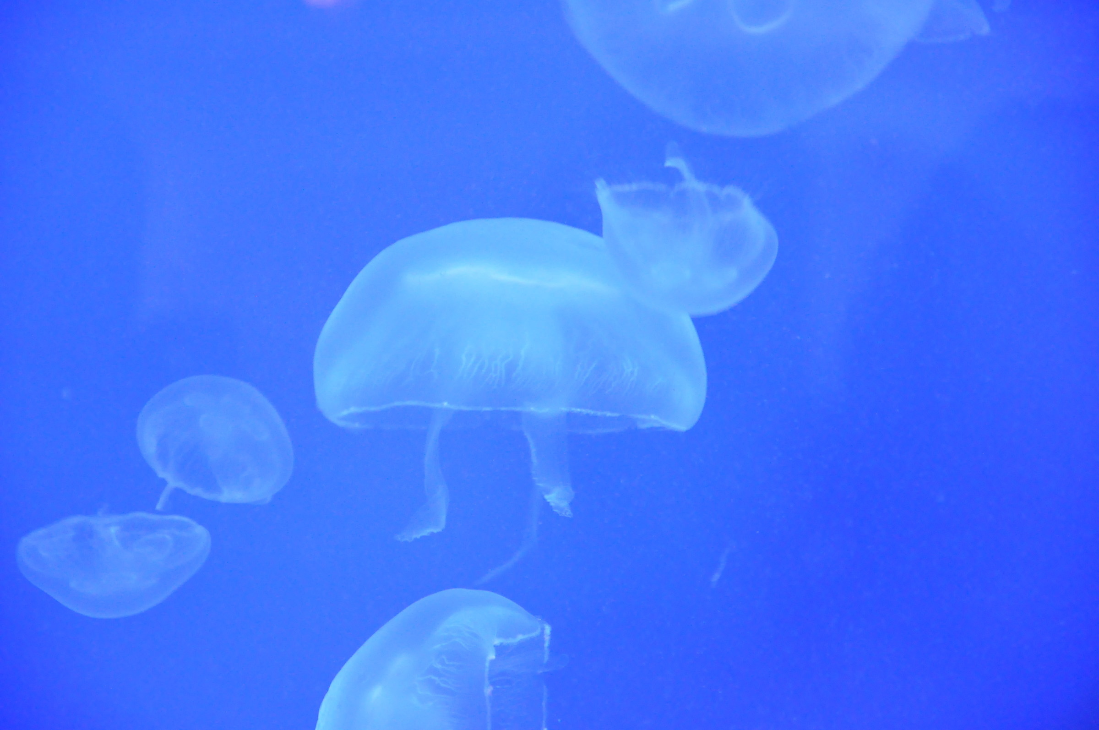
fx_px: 4802
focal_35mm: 158
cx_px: 550
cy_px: 365
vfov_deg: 8.7
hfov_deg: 13.1
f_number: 5.6
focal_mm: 105
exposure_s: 1/25
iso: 3200
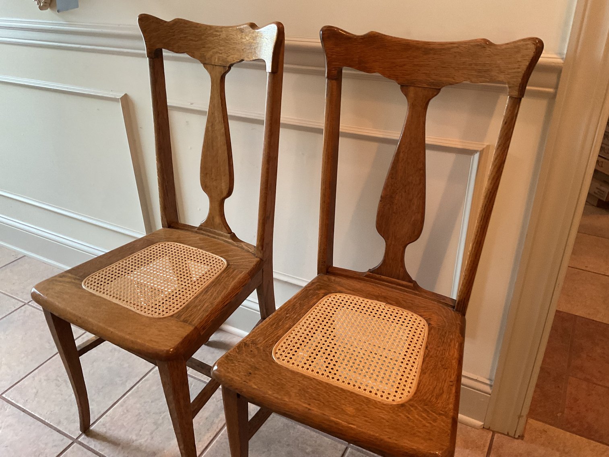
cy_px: 228
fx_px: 510
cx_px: 304
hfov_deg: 61.7
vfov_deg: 48.2
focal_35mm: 29
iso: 200
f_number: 1.8
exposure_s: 1/60
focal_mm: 3
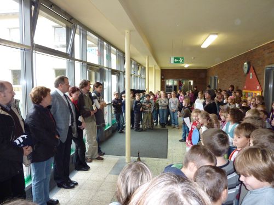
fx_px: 198
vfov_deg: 54.9
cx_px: 137
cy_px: 102
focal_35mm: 25
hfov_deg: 69.4
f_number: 3.3
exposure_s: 1/30
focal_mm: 4.1
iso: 250
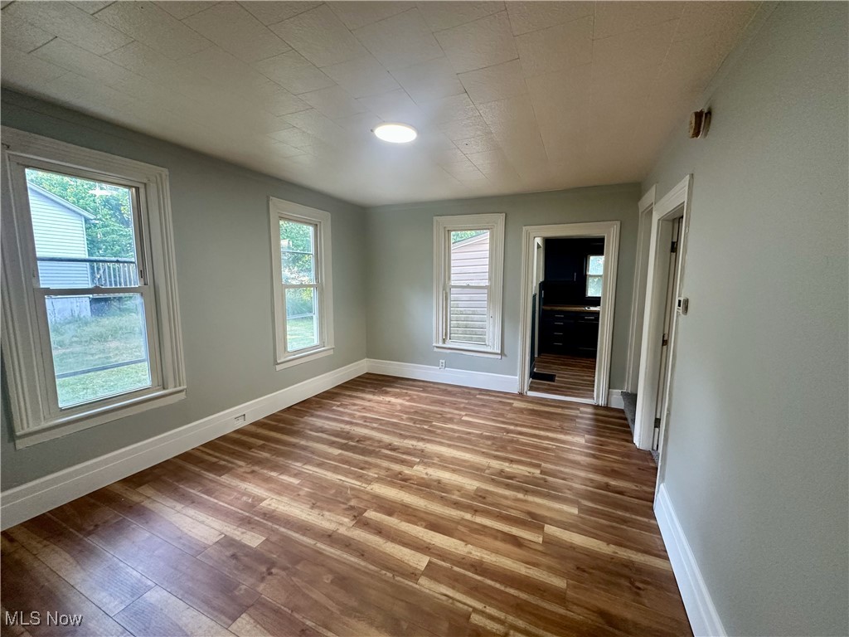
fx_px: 343
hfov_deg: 102.1
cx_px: 424
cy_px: 318
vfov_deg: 85.7
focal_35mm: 14
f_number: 2.2
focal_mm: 2.22
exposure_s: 1/120
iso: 250
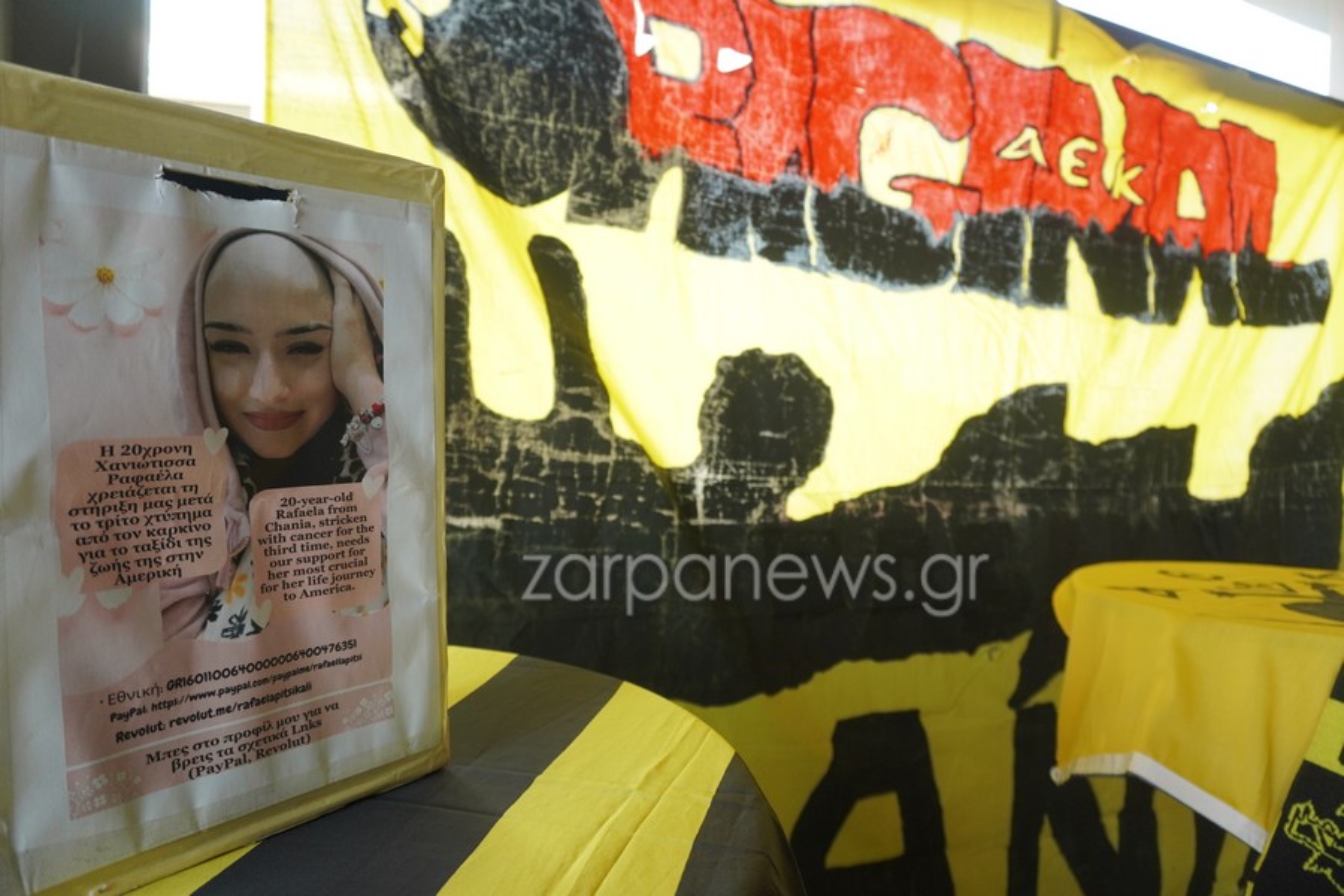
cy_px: 448
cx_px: 672
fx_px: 896
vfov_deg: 53.1
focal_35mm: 24
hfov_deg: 73.7
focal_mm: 16
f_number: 4
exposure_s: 1/160
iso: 640
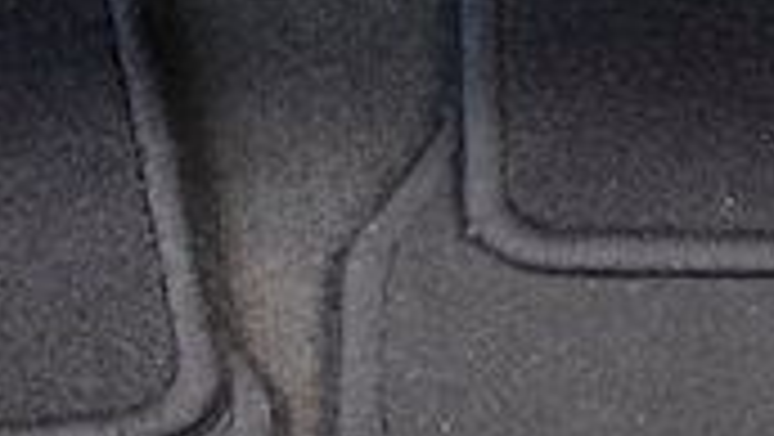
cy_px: 434
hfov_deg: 9.6
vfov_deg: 5.4
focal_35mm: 225
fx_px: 4621
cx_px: 248
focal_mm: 24
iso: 2000
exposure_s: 1/250
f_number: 3.5
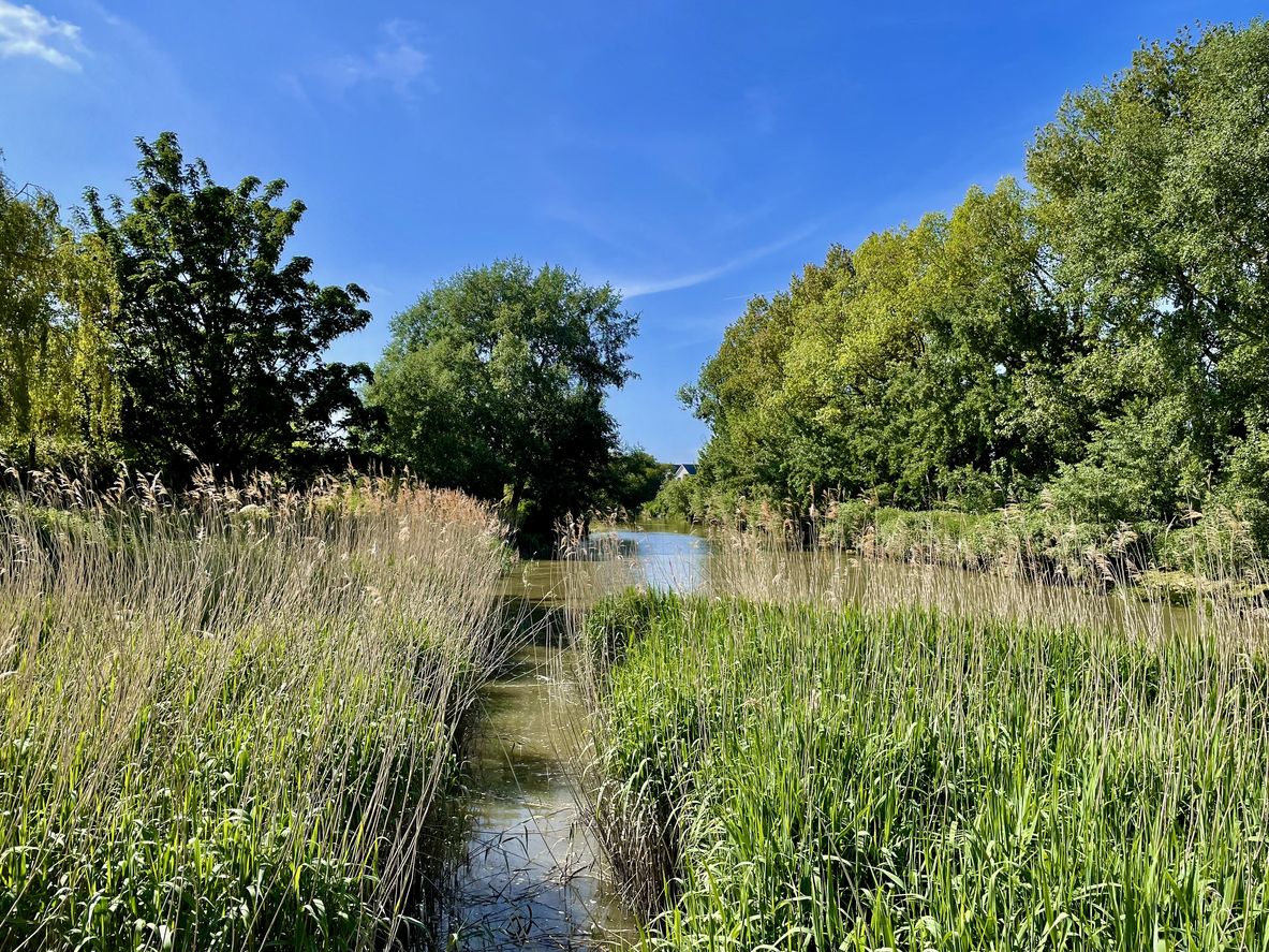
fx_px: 953
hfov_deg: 67.3
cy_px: 476
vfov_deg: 53.1
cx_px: 634
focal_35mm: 26
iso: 32
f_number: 1.6
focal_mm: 4.2
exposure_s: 1/2747
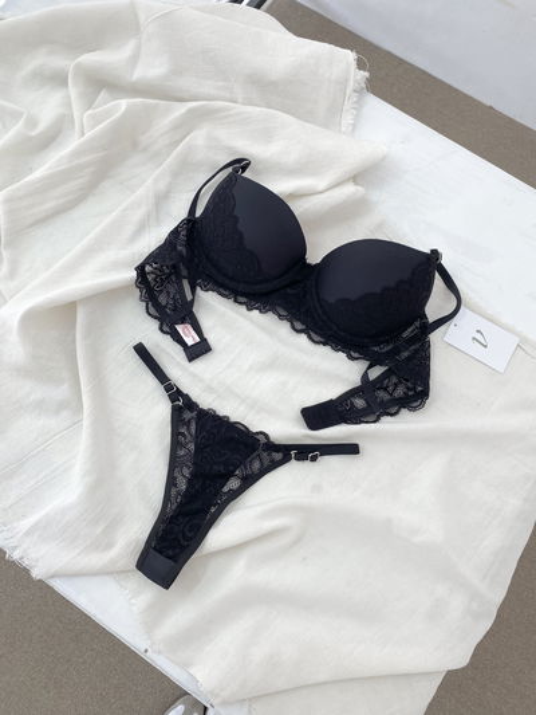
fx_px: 537
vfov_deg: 67.3
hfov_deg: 53.1
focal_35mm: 26
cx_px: 268
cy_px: 358
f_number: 1.8
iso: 40
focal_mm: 4.25
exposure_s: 1/100
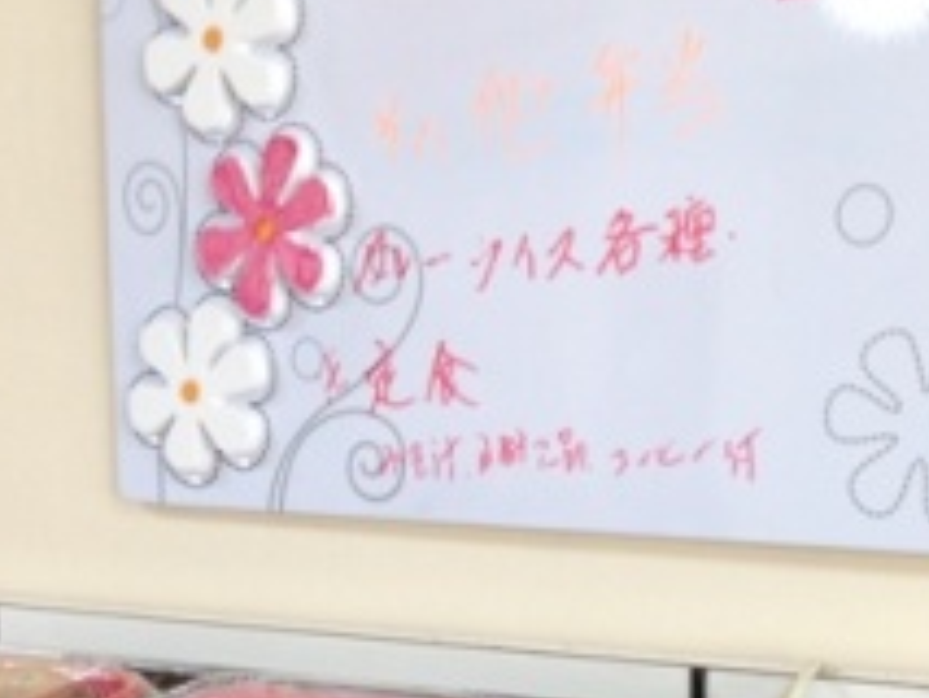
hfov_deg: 23.8
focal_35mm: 82
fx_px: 2202
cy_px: 722
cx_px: 545
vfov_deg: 17.5
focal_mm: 4.28
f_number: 2.4
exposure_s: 1/20
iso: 50
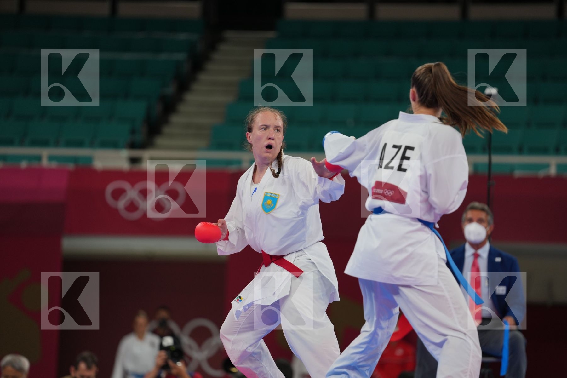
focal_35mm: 200
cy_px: 189
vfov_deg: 6.9
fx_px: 3150
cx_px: 284
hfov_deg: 10.3
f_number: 2.8
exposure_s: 1/1000
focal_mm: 200
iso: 500
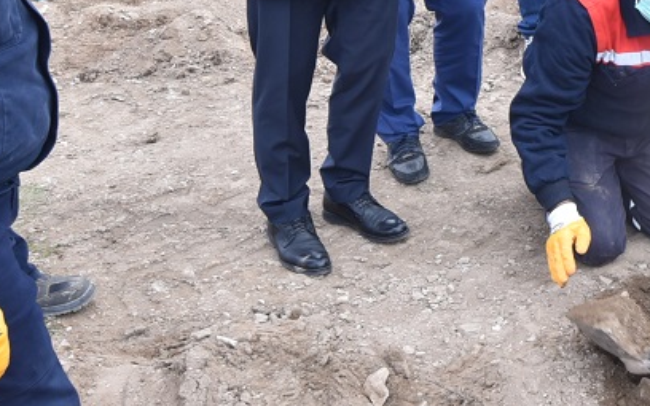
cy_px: 31
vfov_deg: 21.1
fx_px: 1063
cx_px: 687
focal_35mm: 60
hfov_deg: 30.9
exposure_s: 1/80
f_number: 6.3
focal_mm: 16
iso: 160
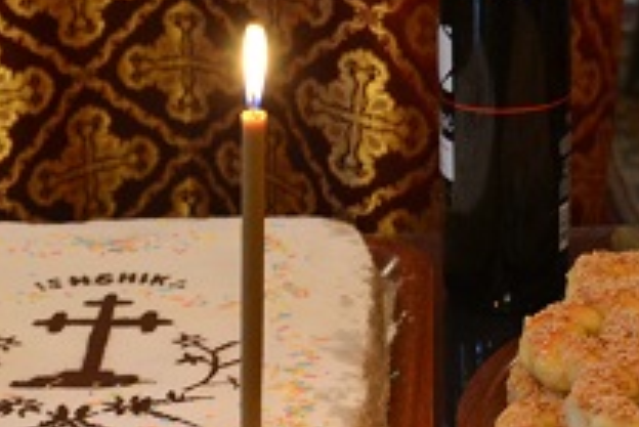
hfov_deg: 14.2
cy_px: 272
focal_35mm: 145
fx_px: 2569
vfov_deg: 9.5
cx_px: 212
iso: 1100
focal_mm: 29
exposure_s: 1/15
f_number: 4.5
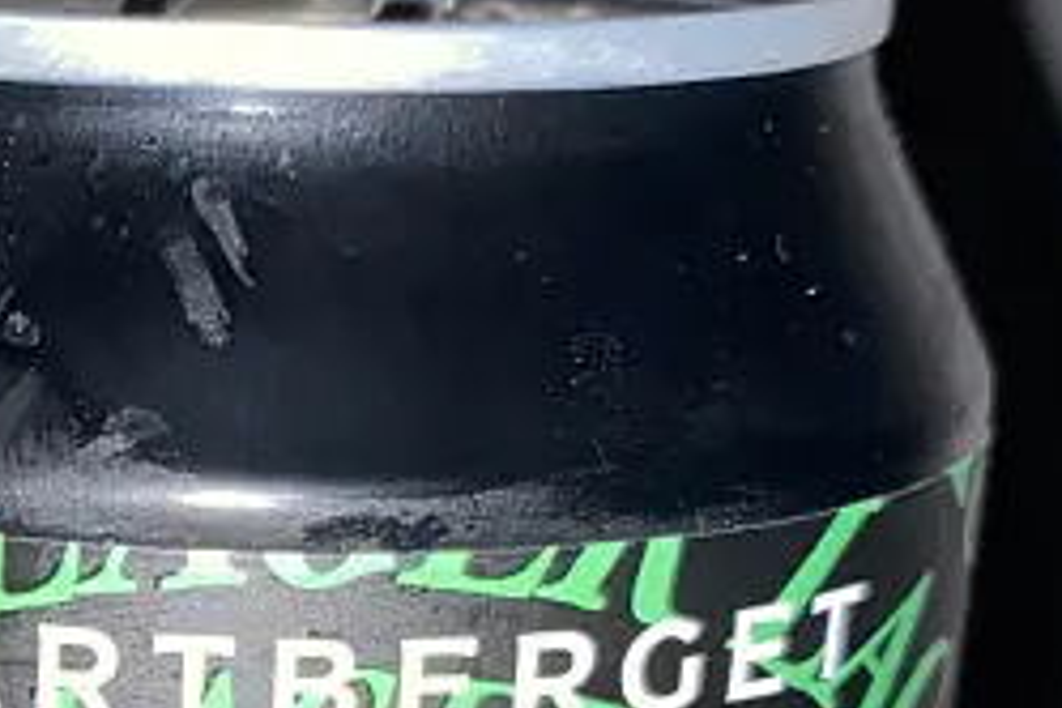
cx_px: -311
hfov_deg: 17.9
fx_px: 3156
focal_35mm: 107
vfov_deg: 12.3
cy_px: 1019
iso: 40
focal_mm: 4.25
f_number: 1.8
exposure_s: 1/40
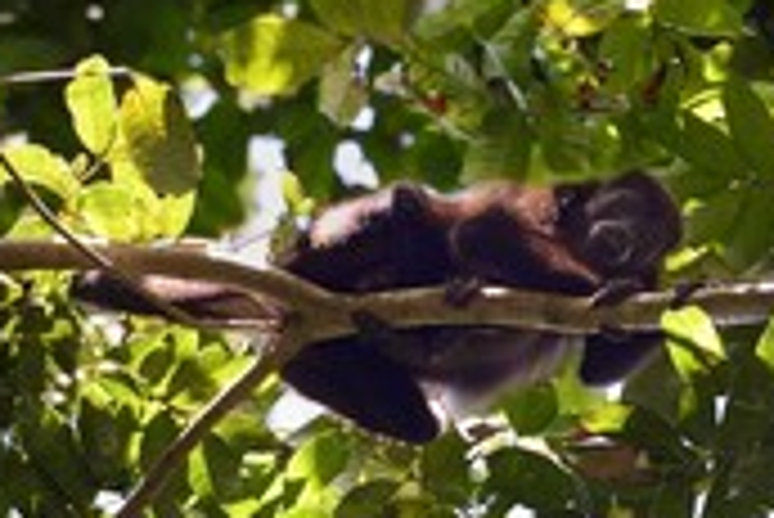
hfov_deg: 4.2
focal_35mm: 489
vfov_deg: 2.8
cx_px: 670
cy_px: 171
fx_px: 10522
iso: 200
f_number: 3.5
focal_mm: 200
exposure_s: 1/160
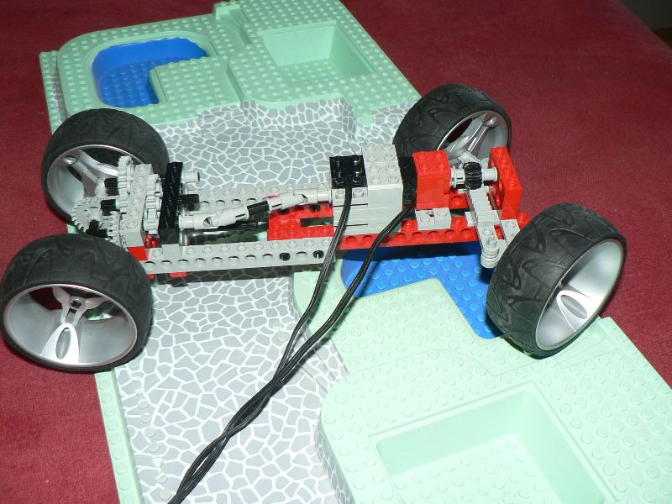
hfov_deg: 51.4
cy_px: 252
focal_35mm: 36
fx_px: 699
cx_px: 336
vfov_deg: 39.7
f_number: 2.8
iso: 100
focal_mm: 6
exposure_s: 1/60
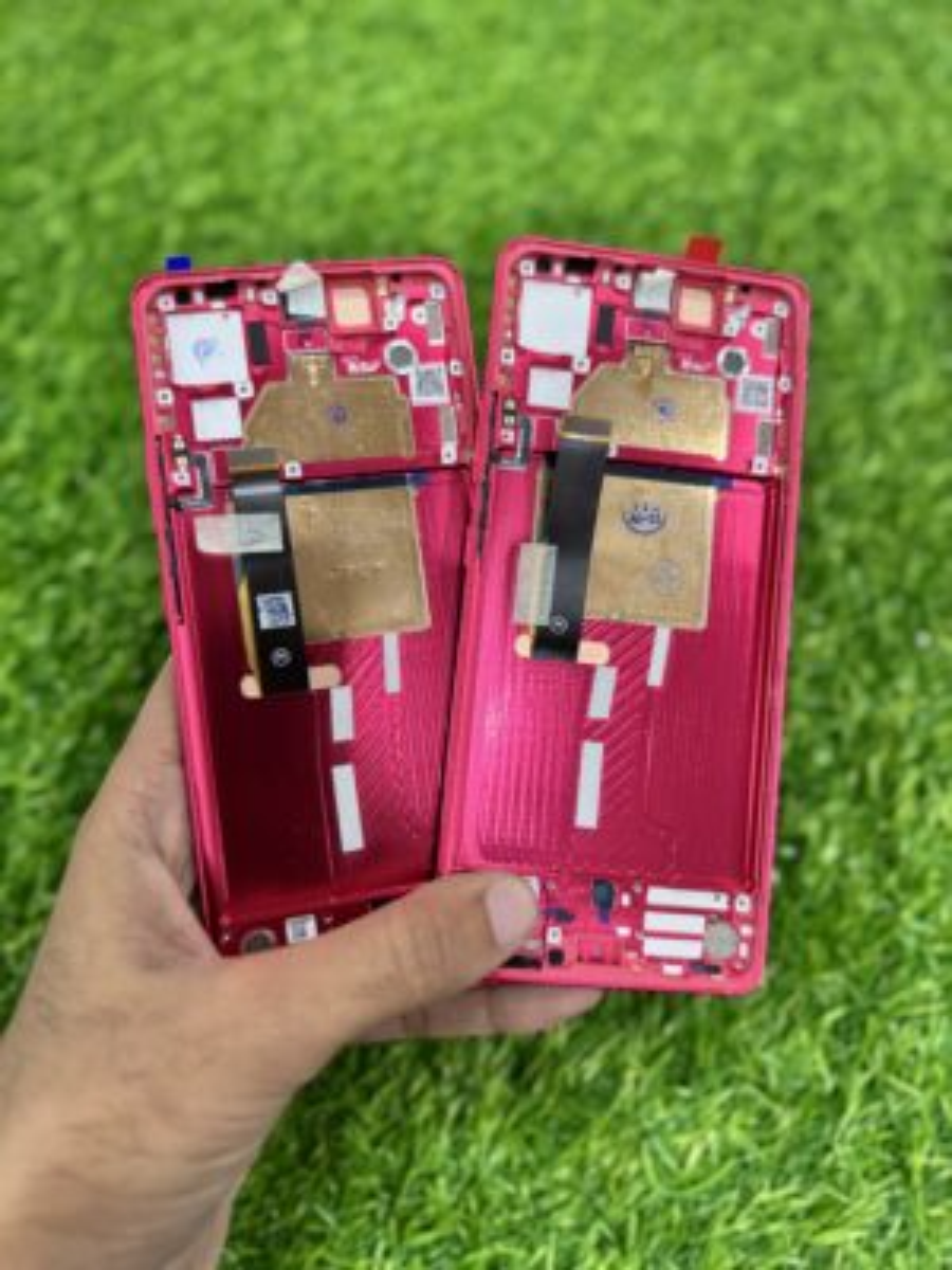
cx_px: 476
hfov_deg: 56.8
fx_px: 880
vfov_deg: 71.6
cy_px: 635
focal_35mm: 24
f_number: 1.78
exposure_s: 1/100
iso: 200
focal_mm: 6.76
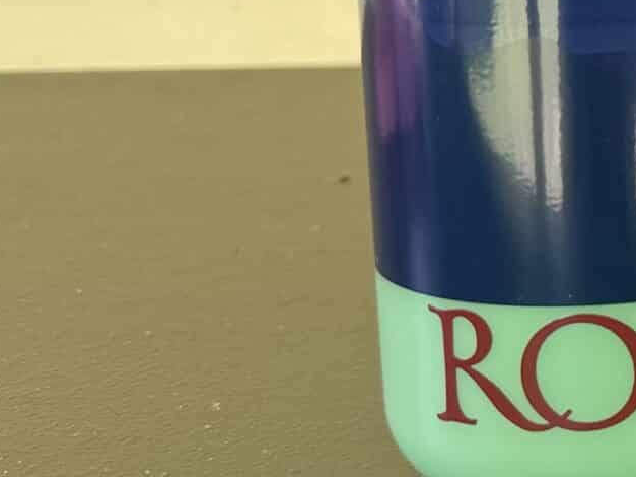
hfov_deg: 16.9
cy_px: -43
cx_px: 1113
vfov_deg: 14.7
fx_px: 1800
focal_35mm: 98
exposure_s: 1/121
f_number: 1.78
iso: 64
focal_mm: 6.76
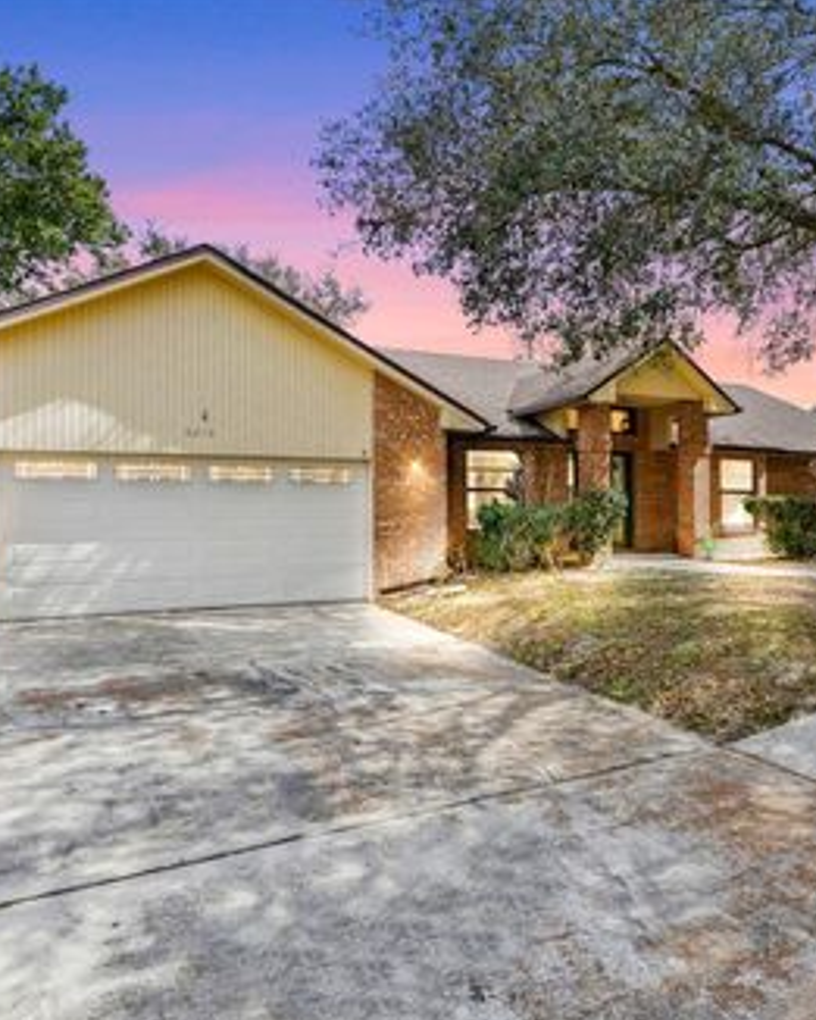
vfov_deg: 72.6
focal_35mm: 23
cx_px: 444
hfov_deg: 60.8
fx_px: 694
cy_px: 512
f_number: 9
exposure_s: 1/30
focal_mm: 16
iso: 400
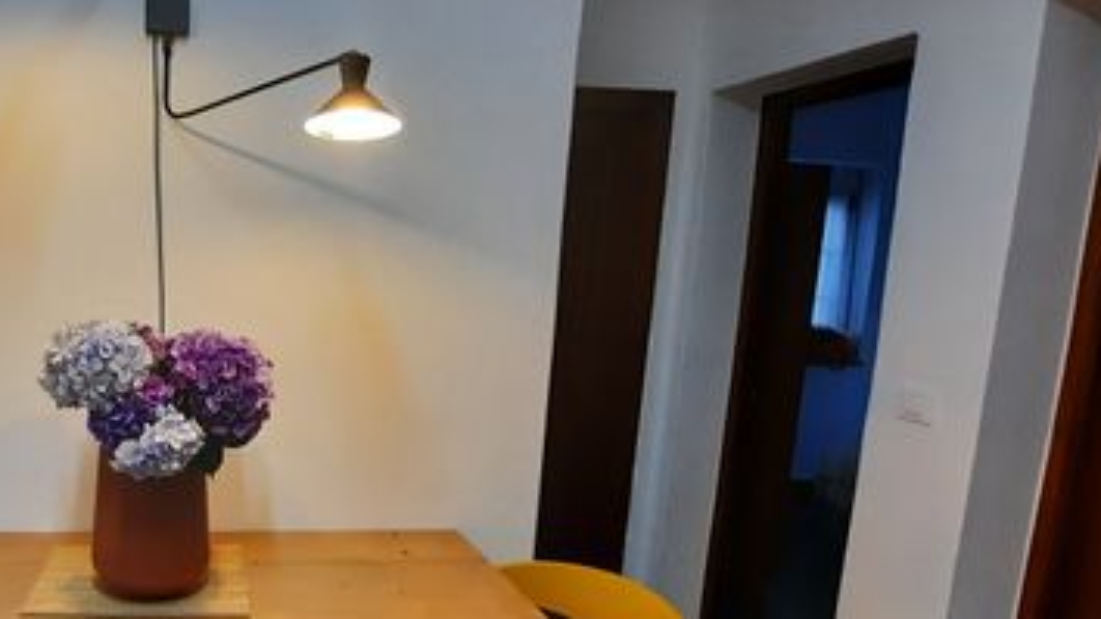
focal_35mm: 24
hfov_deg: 69.0
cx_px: 221
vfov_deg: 47.4
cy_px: 373
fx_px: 701
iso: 200
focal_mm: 1.74
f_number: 2.2
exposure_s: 1/50
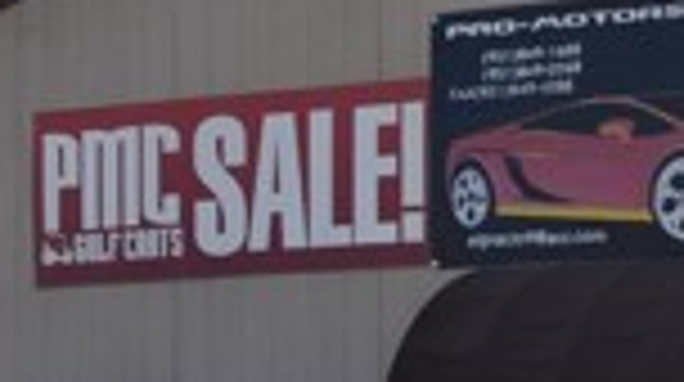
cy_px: 398
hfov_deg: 13.0
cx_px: 954
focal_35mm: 159
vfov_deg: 7.6
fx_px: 2880
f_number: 8
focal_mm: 24
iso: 100
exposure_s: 1/200
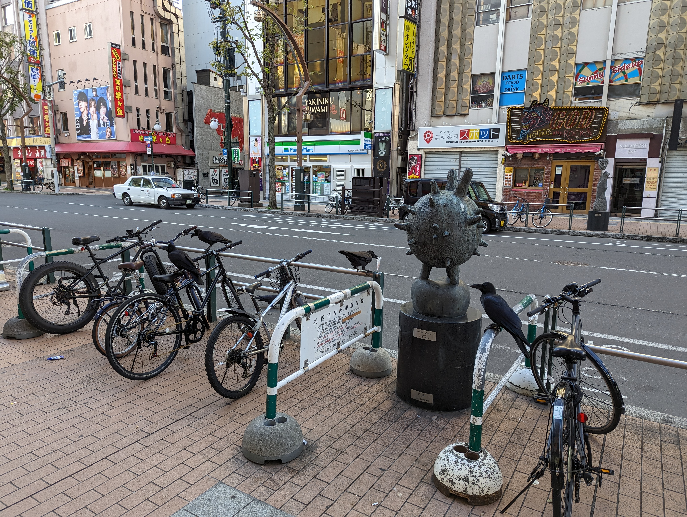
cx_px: 344
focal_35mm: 24
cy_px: 258
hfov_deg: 71.5
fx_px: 477
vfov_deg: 56.9
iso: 54
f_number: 1.85
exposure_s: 1/192
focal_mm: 6.81
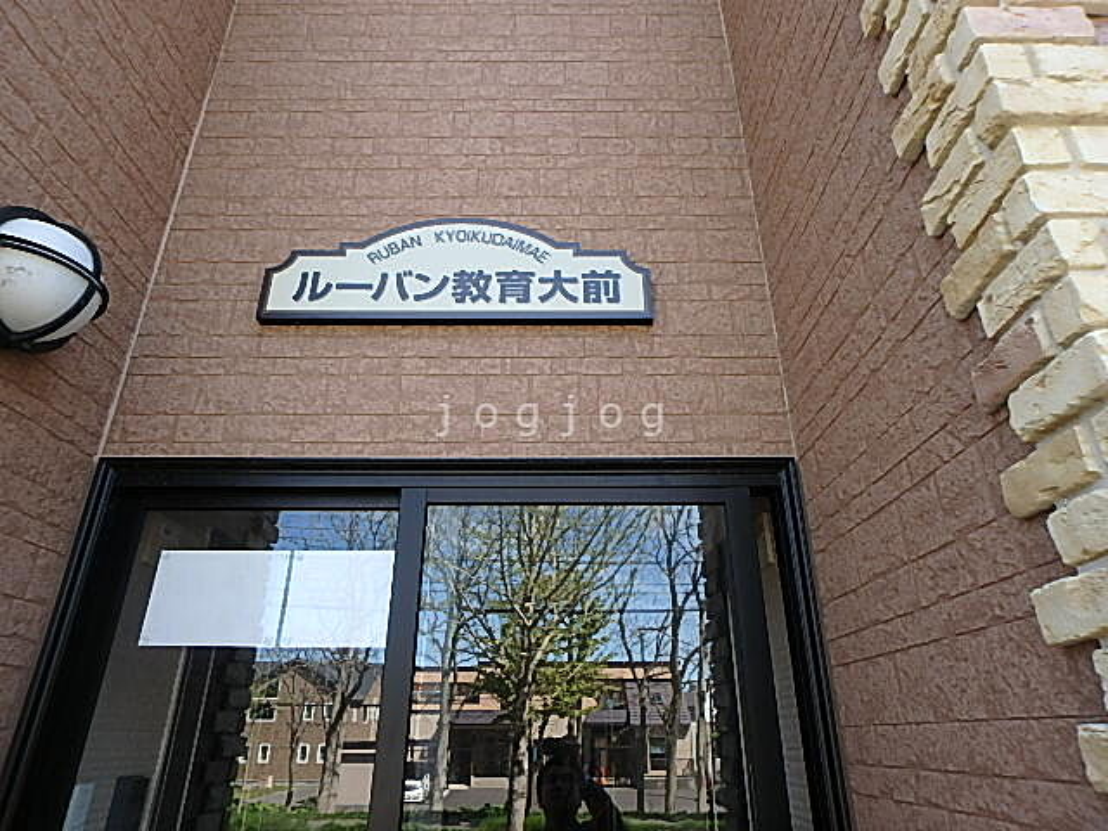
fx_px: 672
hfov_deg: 79.0
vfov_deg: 63.4
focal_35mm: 21
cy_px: 416
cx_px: 554
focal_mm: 3.7
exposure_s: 1/125
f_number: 3.5
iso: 125
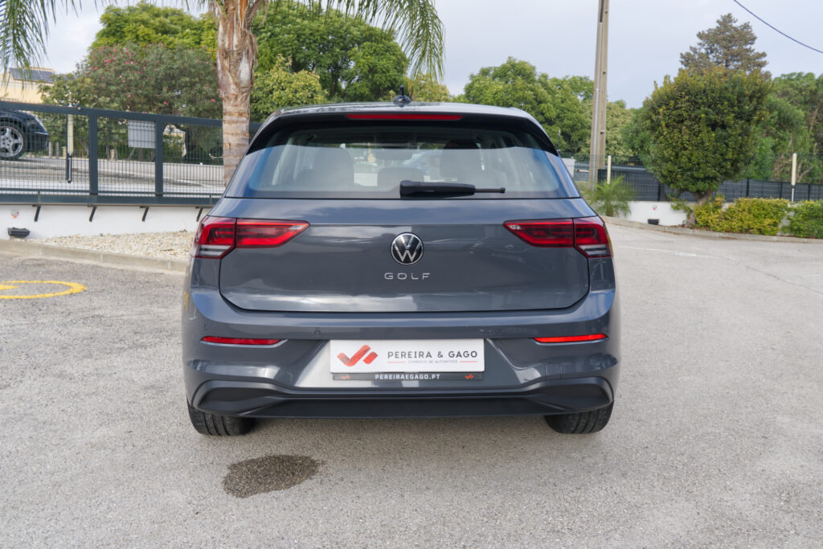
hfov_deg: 55.8
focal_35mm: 34
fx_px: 777
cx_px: 412
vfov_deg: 38.9
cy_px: 274
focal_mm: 22.8
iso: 160
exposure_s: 1/125
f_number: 8
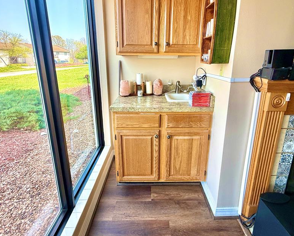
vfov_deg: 73.2
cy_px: 98
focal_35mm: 18
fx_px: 157
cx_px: 152
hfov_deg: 86.3
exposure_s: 1/195
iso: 64
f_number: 2.2
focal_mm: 2.22
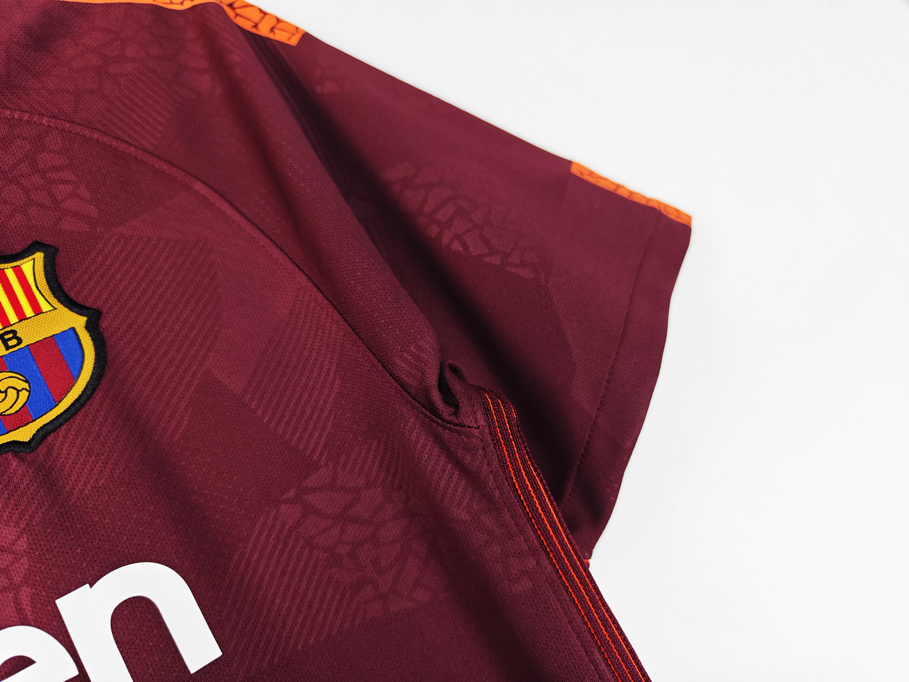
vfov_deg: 58.9
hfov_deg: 73.9
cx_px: 454
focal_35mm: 23
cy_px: 341
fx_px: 604
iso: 101
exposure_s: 1/1403
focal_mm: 8.67
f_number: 1.75
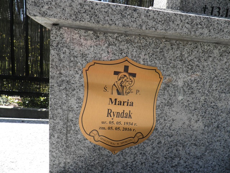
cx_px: 115
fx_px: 159
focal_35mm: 24
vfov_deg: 56.8
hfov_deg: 71.6
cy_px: 86
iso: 64
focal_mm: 4.3
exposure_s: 1/80
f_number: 8.3
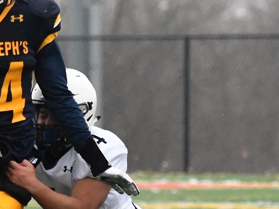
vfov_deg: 2.7
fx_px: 4393
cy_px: 113
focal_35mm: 545
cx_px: 3
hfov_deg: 3.6
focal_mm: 185
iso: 4000
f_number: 2.8
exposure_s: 1/1000
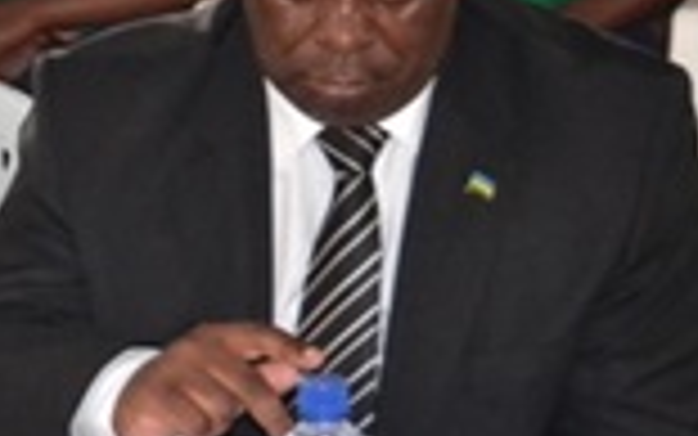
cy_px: 187
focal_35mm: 187
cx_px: -252
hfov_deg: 10.9
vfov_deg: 7.0
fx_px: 3559
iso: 3200
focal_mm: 38
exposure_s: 1/60
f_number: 4.8
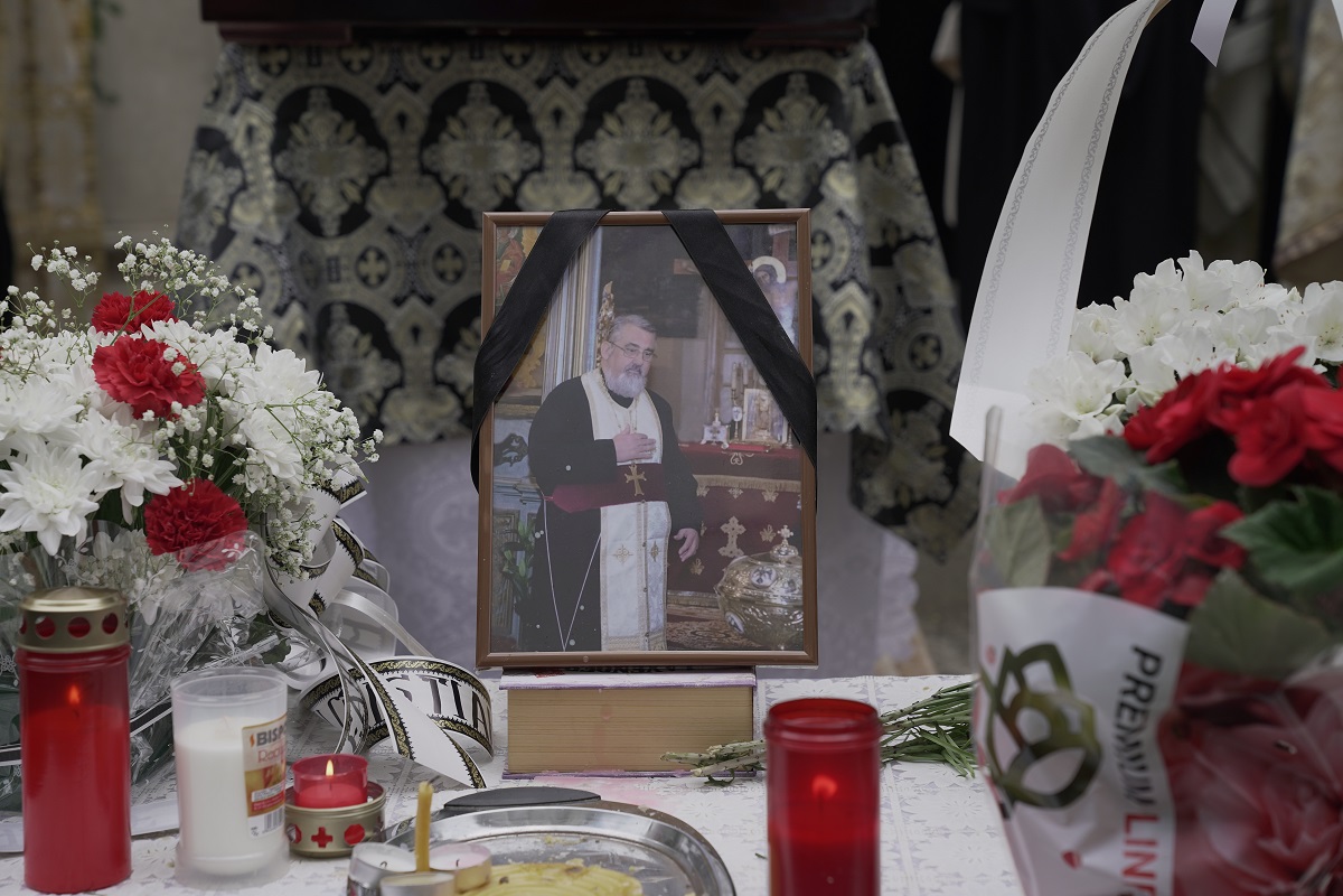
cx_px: 672
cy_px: 448
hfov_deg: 30.1
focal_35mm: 67
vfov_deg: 20.3
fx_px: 2499
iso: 200
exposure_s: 1/500
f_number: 5
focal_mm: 67
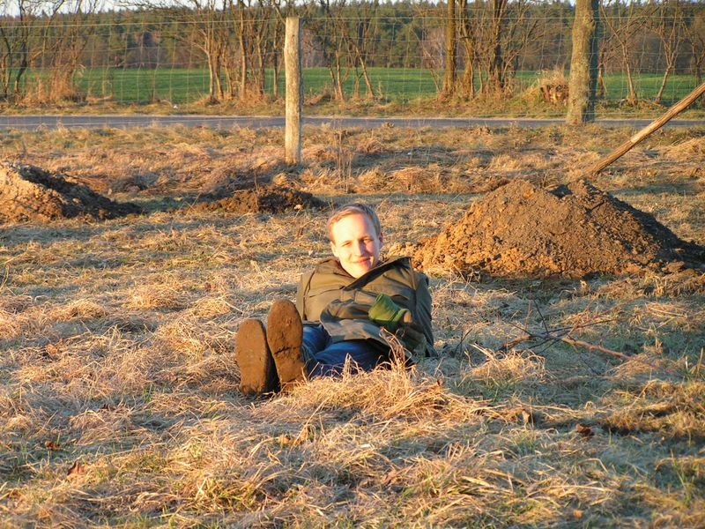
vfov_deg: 8.8
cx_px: 352
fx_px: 3422
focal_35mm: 168
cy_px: 264
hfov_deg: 11.8
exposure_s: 1/200
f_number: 3.2
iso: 125
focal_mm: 27.9
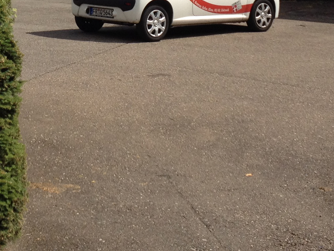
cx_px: 89
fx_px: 1090
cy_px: -65
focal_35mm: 113
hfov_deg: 17.3
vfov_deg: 12.7
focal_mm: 4.28
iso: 64
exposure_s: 1/1972
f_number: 2.4
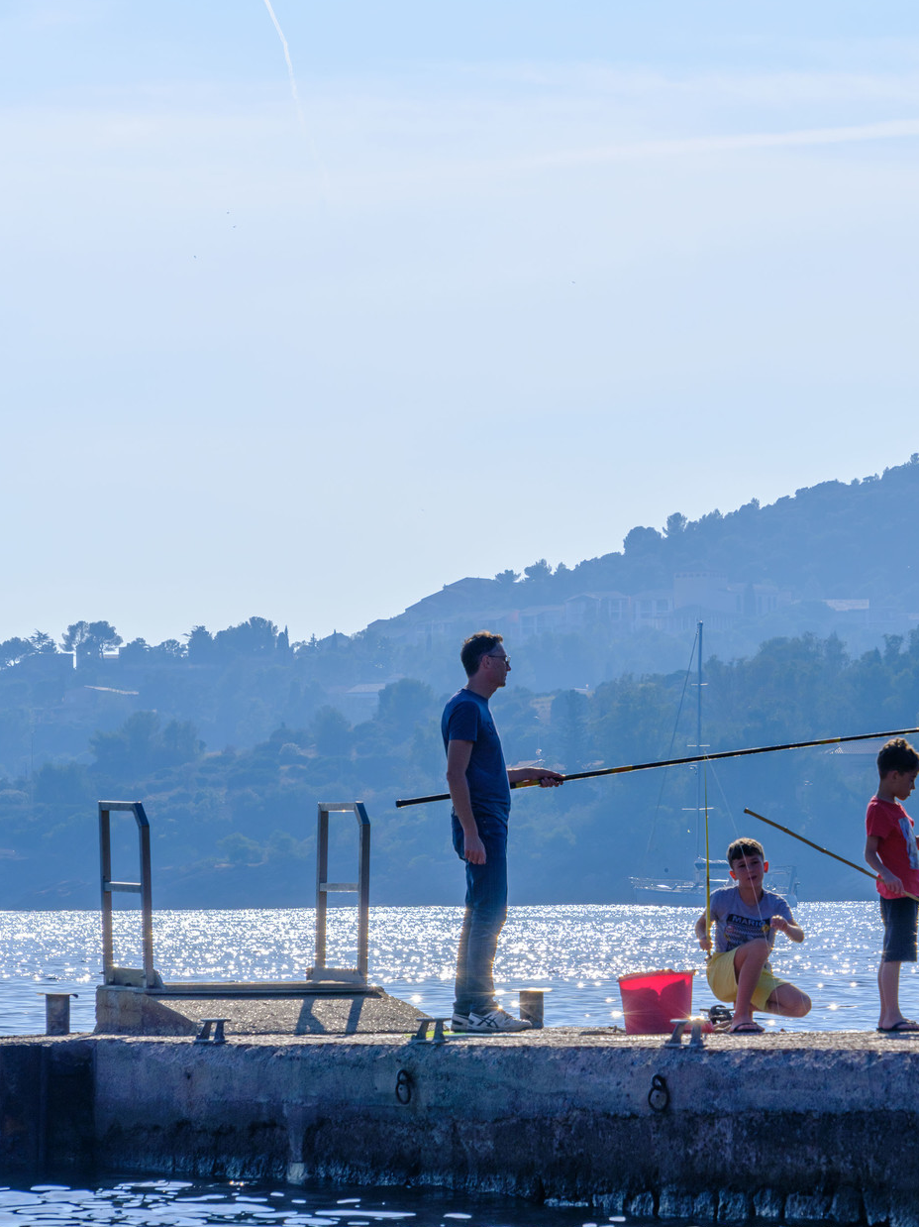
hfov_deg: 7.0
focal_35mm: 212
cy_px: 520
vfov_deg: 9.3
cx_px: 766
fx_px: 7507
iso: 320
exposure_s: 1/1000
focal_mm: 156
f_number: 11
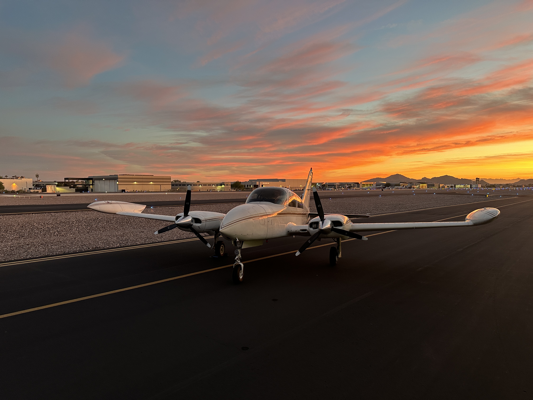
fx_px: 370
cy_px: 200
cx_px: 266
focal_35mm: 24
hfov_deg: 71.6
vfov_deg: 56.8
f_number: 1.78
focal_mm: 6.86
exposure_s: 1/78
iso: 250
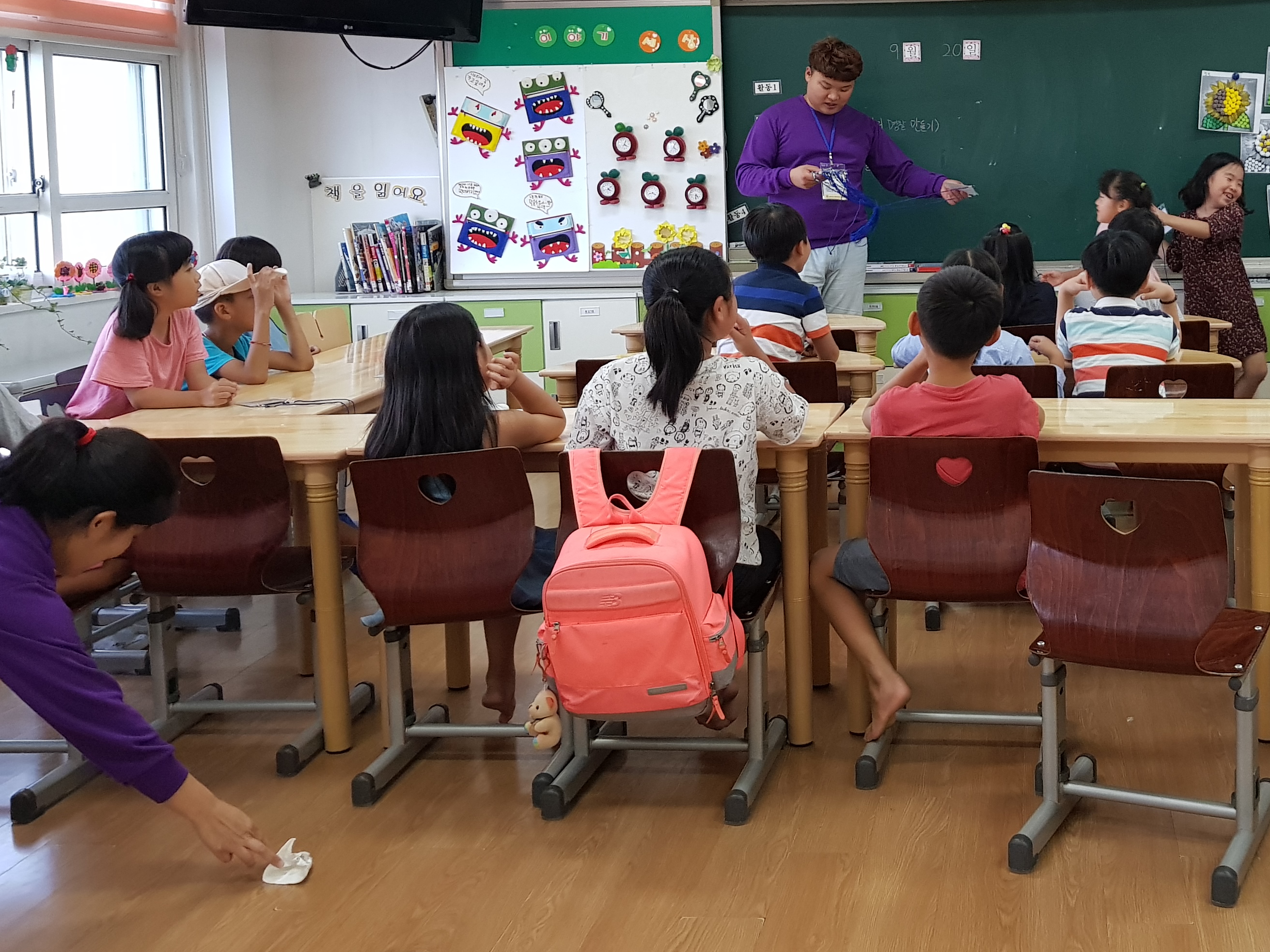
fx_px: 1468
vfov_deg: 35.1
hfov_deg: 45.1
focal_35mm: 40
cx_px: 961
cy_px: 229
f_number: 1.7
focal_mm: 4.2
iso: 160
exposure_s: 1/120
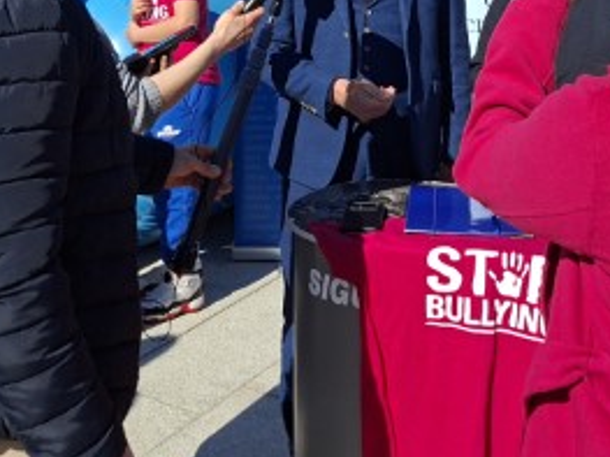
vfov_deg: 24.4
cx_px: 346
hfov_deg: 34.3
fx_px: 986
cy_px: -44
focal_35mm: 56
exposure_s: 1/2695
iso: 50
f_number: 1.8
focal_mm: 5.54
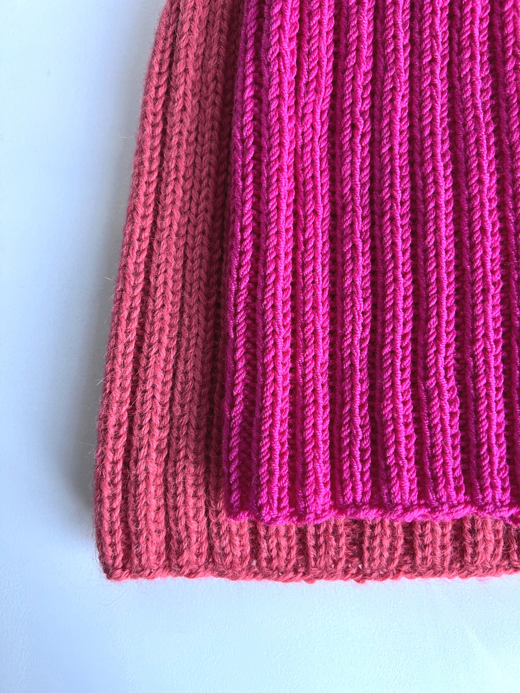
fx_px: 521
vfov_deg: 67.3
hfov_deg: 53.1
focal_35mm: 26
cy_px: 346
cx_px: 260
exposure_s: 1/64
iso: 125
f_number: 1.5
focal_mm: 5.7
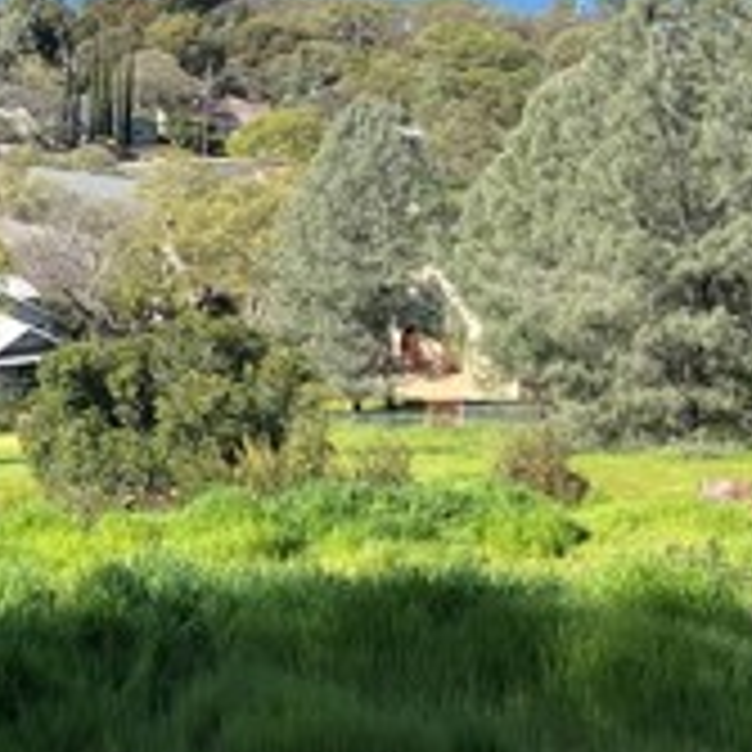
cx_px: -185
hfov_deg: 18.5
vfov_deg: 18.8
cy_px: -113
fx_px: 2163
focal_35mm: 88
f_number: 1.5
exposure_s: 1/3356
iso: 50
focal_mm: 5.7
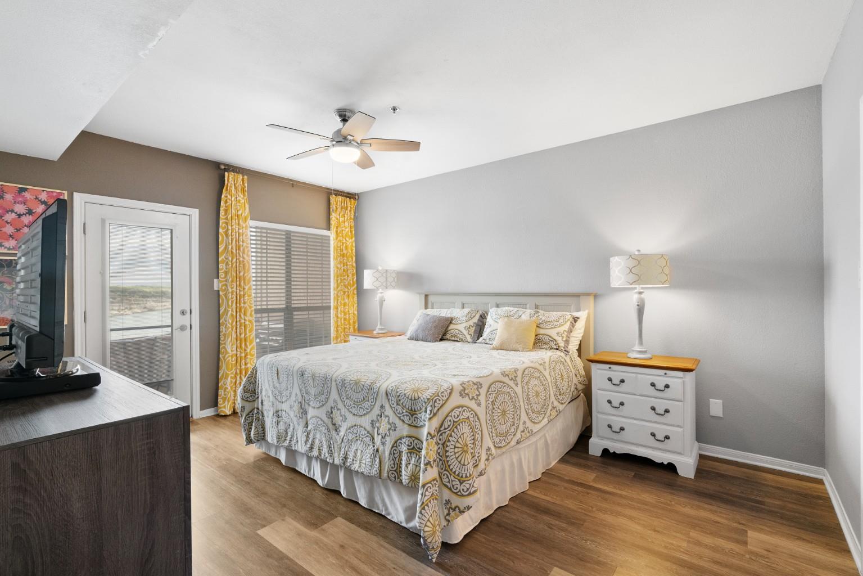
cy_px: 288
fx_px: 384
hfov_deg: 96.7
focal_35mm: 16
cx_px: 432
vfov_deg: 73.8
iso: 2000
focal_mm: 16
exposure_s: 1/13
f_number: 8
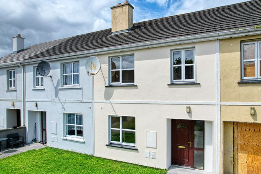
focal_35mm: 24
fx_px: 174
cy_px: 93
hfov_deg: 73.7
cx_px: 139
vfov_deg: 53.1
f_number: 2.8
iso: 120
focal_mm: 8.4
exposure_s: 1/4000
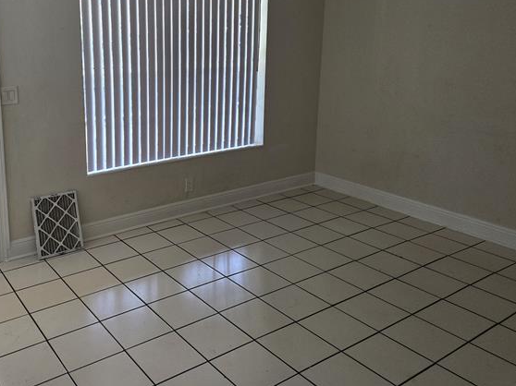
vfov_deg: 42.4
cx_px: 167
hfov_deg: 54.1
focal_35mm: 33
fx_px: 492
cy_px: 133
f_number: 1.7
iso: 200
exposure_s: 1/180
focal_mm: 6.3
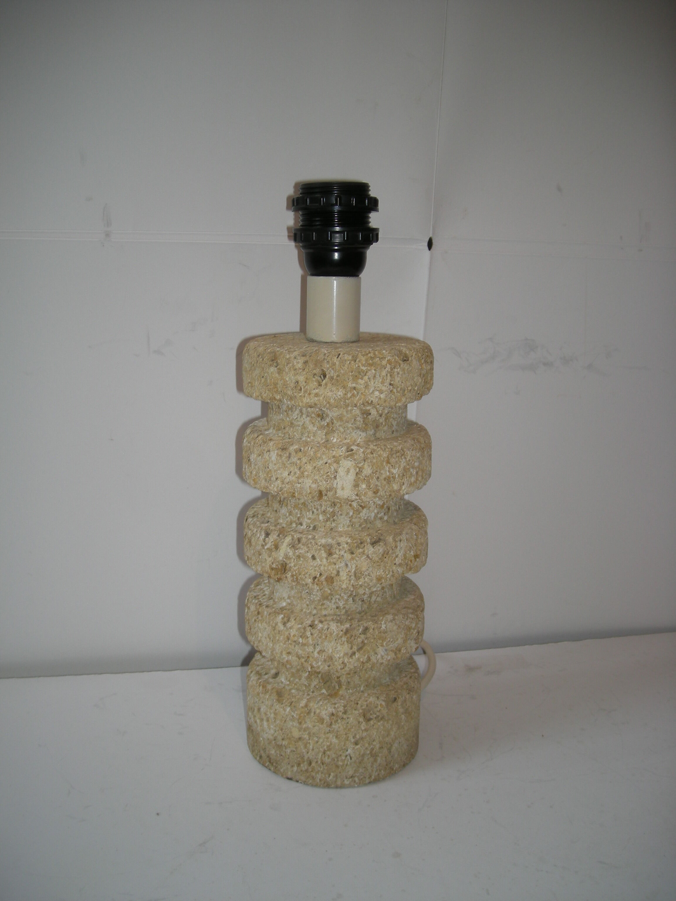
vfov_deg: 52.6
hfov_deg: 40.7
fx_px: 911
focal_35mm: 35
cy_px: 450
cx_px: 338
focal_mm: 5.7
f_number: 2.8
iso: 50
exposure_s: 1/51.6
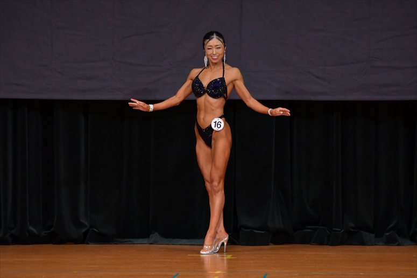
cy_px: 139
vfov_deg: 4.6
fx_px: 3473
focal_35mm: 300
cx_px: 208
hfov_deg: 6.9
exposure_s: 1/400
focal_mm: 200
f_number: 5.6
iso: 4000
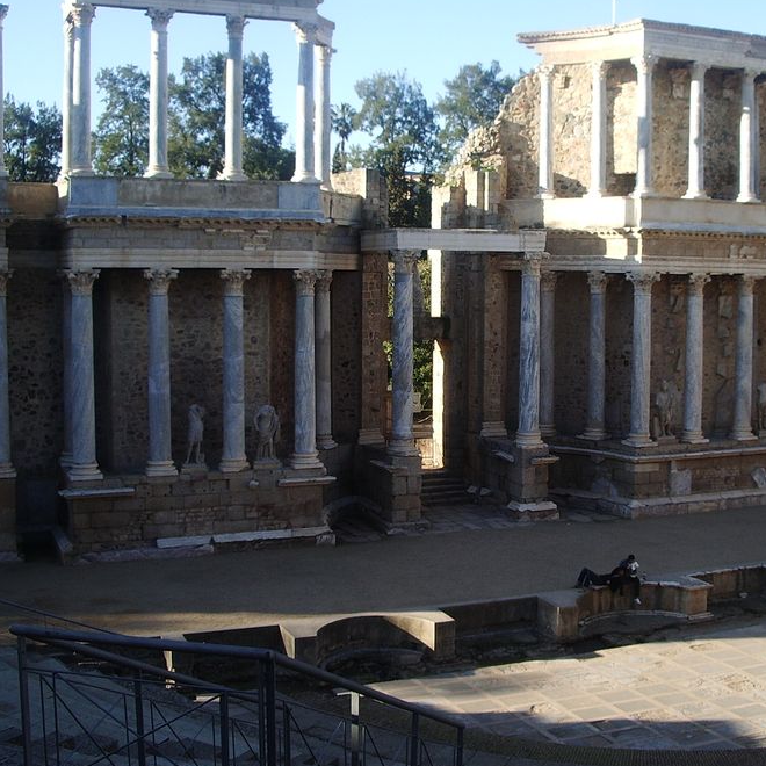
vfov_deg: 35.3
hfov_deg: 35.2
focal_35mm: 48
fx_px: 1202
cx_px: 482
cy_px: 356
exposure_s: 1/125
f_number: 4.3
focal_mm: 5.8
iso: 50
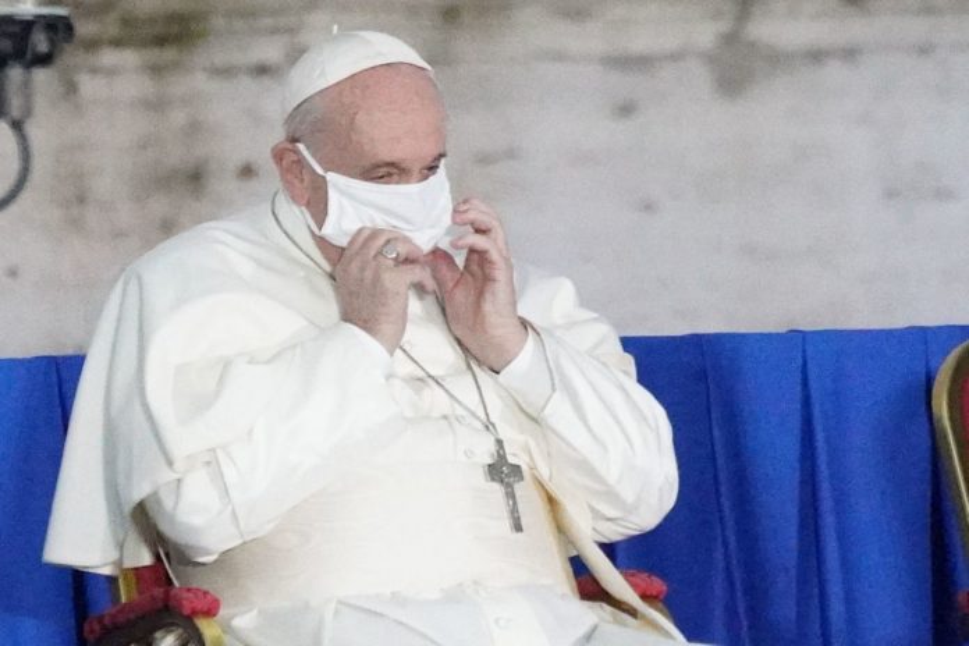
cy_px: 323
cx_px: 484
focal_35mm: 600
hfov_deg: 3.4
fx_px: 16149
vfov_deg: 2.3
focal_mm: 400
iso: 20000
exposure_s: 1/320
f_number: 6.3
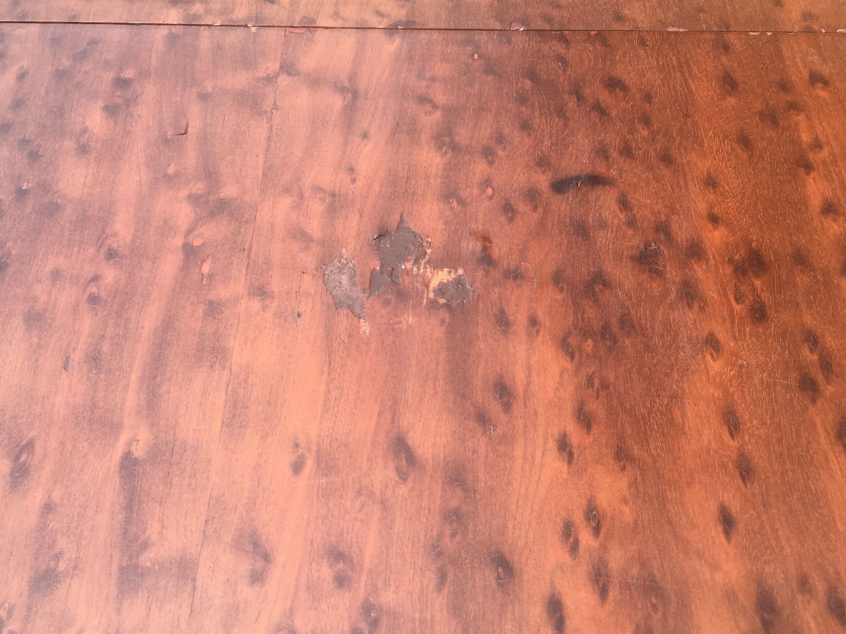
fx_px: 855
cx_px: 444
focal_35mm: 35
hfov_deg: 52.6
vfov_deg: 40.7
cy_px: 333
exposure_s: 1/407
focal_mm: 4.15
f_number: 2.2
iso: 25
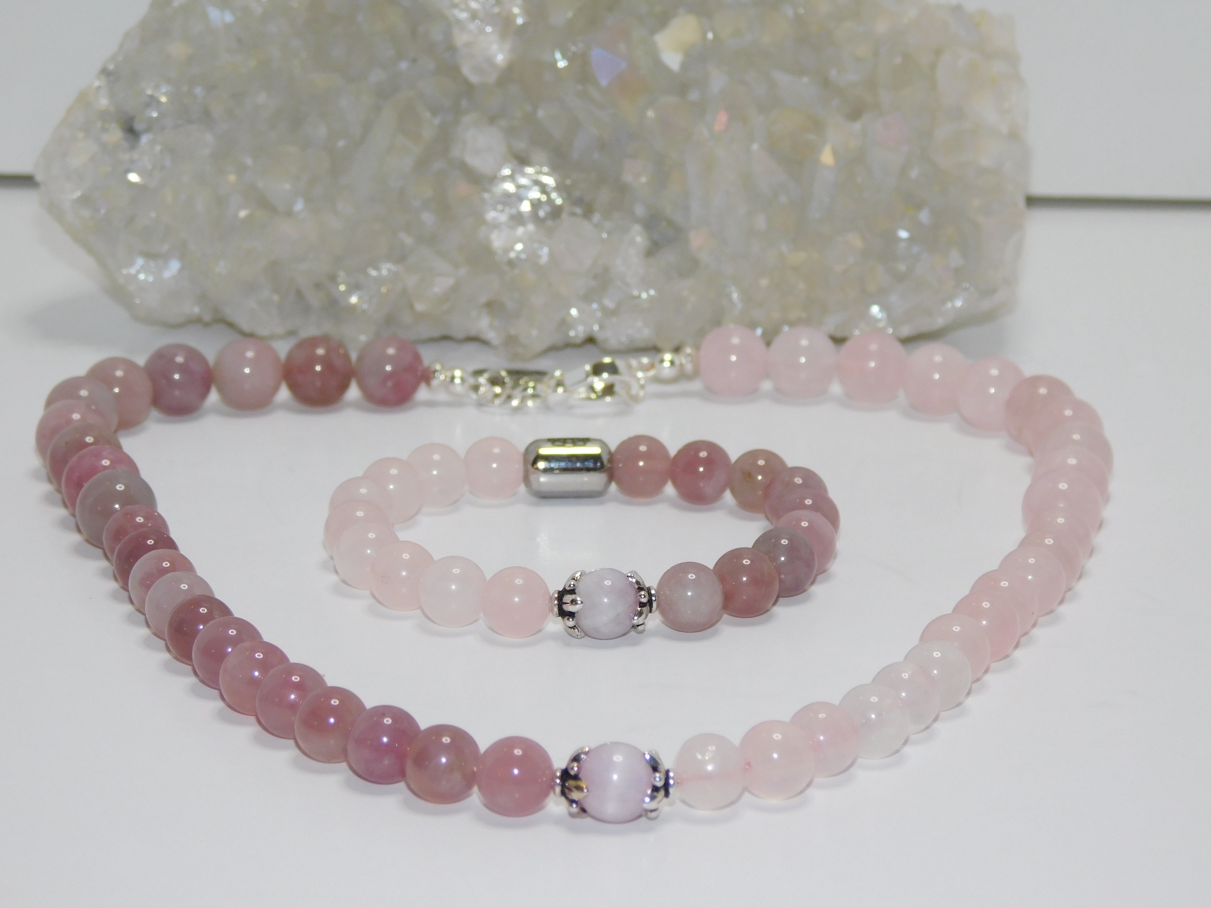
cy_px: 457
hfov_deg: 19.6
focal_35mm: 100
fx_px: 3498
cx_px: 600
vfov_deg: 14.8
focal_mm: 17.6
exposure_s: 1/60
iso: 180
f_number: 4.6
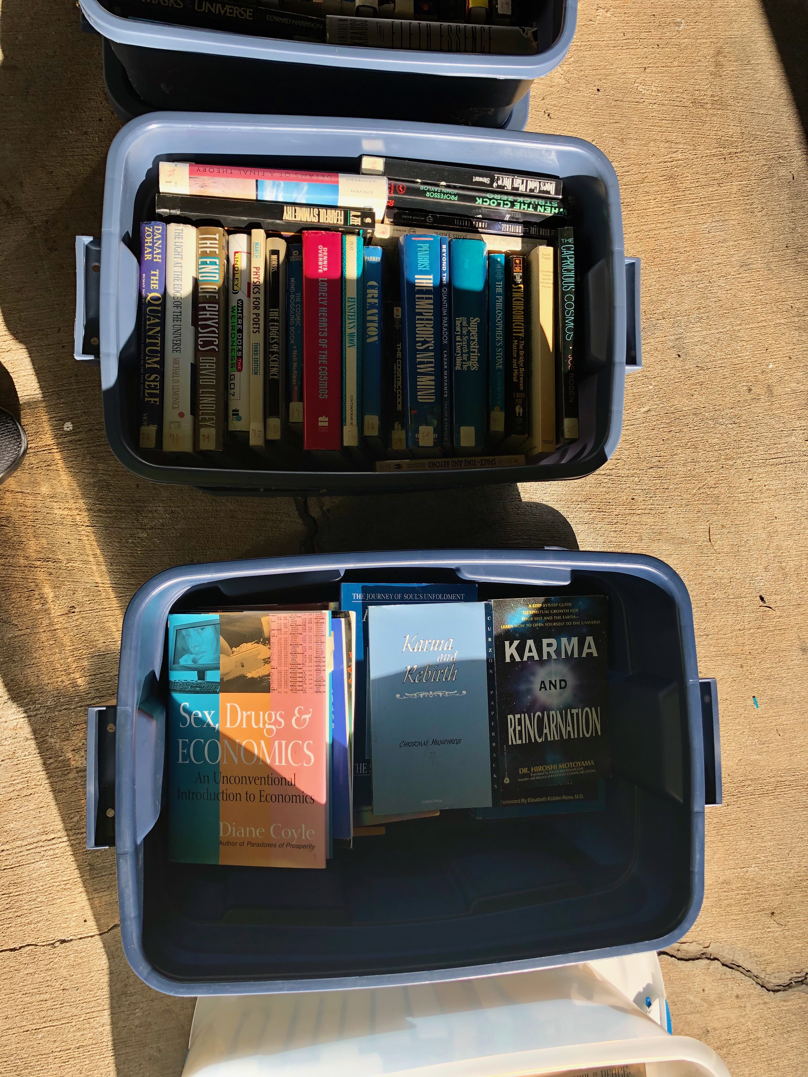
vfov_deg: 63.4
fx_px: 871
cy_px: 538
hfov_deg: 49.7
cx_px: 404
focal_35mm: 28
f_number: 1.8
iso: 20
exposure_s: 1/571
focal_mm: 3.99
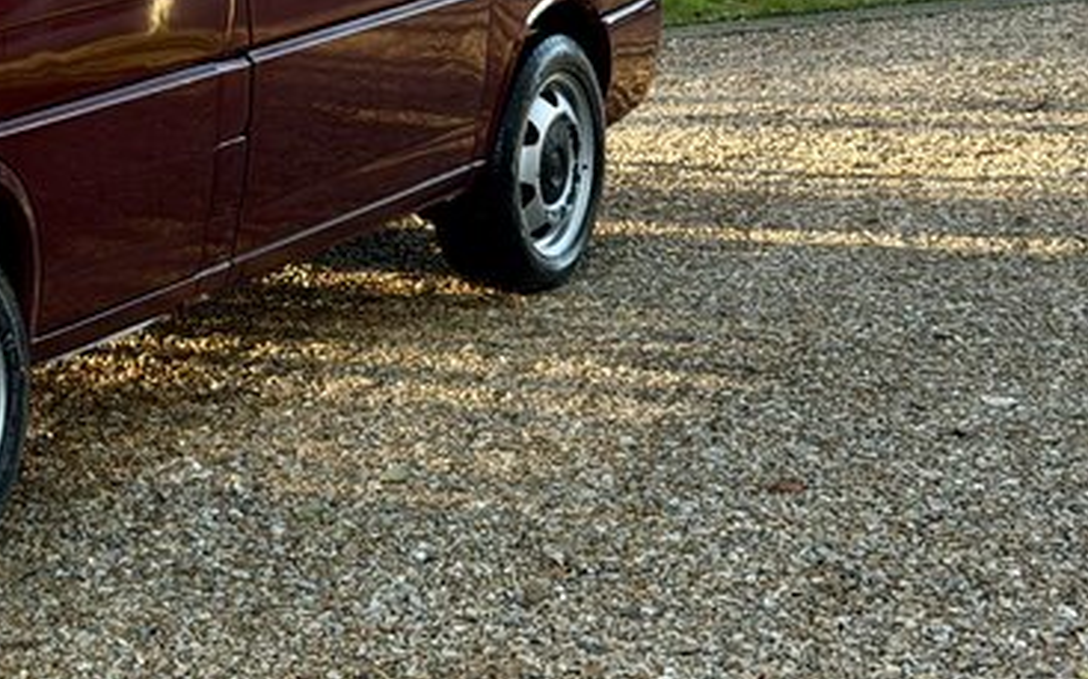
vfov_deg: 11.7
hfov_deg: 18.1
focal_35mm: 111
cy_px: 139
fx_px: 3290
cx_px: -95
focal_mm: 6.76
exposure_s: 1/271
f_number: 1.78
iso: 64
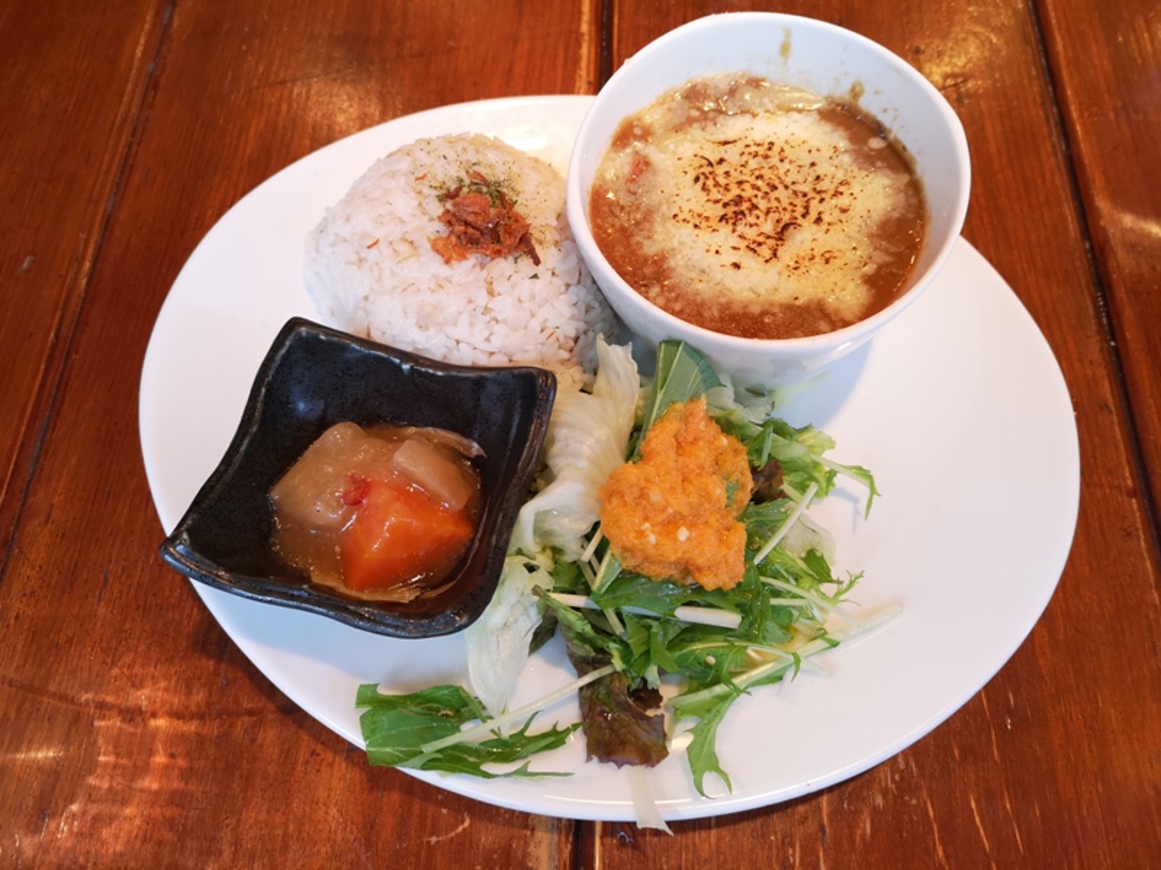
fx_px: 906
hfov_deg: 65.3
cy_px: 435
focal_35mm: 27
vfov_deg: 51.4
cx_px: 580
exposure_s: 1/50
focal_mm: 3.95
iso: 125
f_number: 1.8
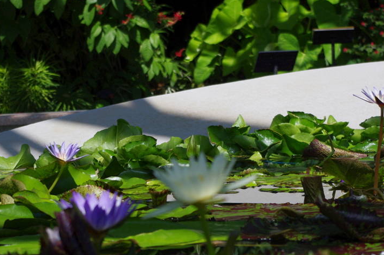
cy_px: 182
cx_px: 192
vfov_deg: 11.6
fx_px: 1257
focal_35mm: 118
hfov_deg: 17.4
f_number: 7.1
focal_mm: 55
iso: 400
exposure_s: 1/320
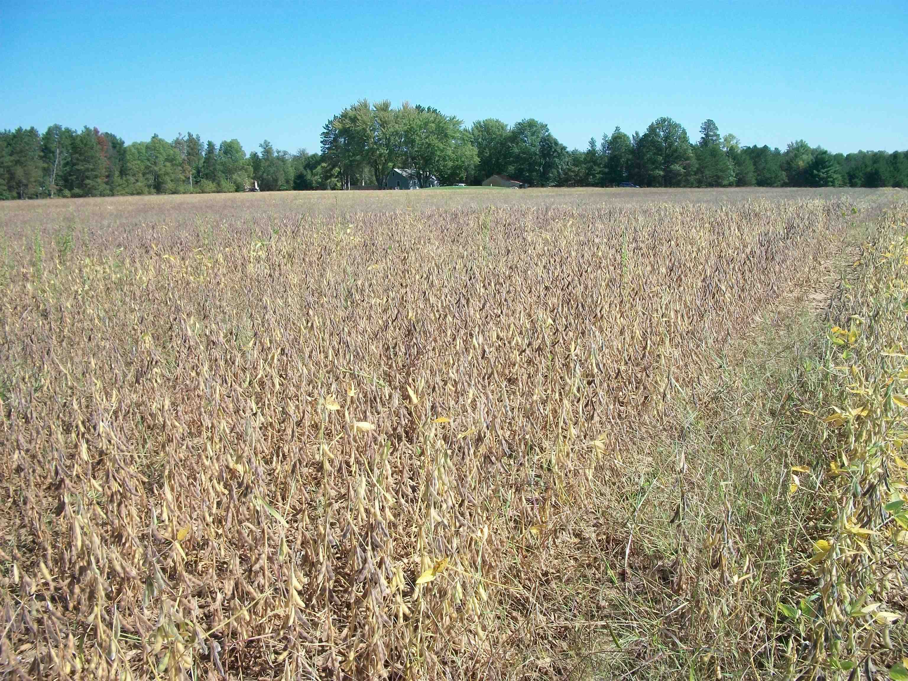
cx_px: 454
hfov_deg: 56.8
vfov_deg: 44.2
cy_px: 340
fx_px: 839
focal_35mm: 32
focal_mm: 5.7
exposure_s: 1/250
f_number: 5.5
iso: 80
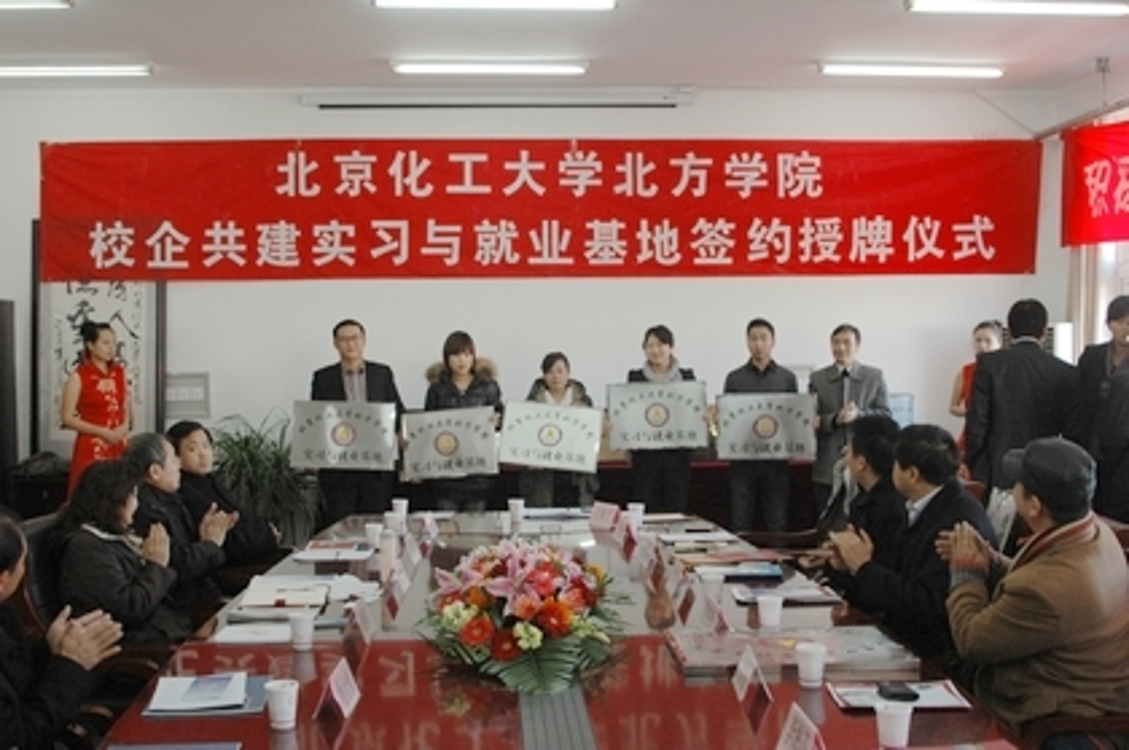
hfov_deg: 46.4
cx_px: 564
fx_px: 1316
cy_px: 375
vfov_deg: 31.8
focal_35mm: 42
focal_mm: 28
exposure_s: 1/50
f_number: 5.6
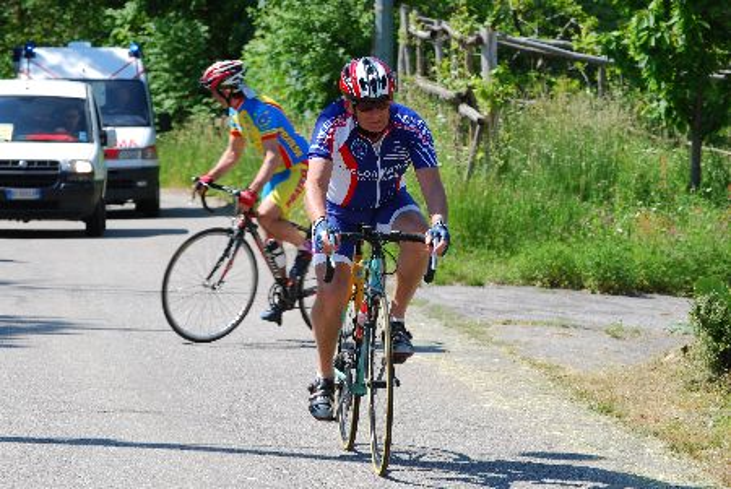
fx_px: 3354
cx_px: 366
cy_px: 244
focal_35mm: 165
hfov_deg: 12.4
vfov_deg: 8.3
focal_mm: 110
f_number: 8
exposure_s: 1/125
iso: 100
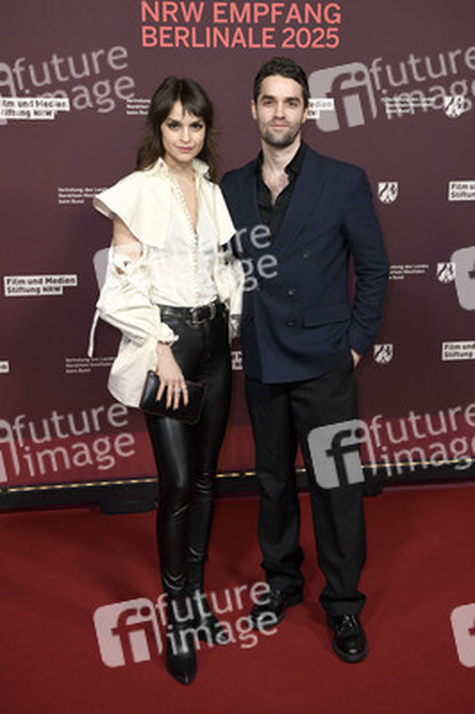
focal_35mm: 50
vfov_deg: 39.6
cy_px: 357
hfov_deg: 26.9
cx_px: 238
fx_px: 991
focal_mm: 50
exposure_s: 1/320
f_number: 4
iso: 800
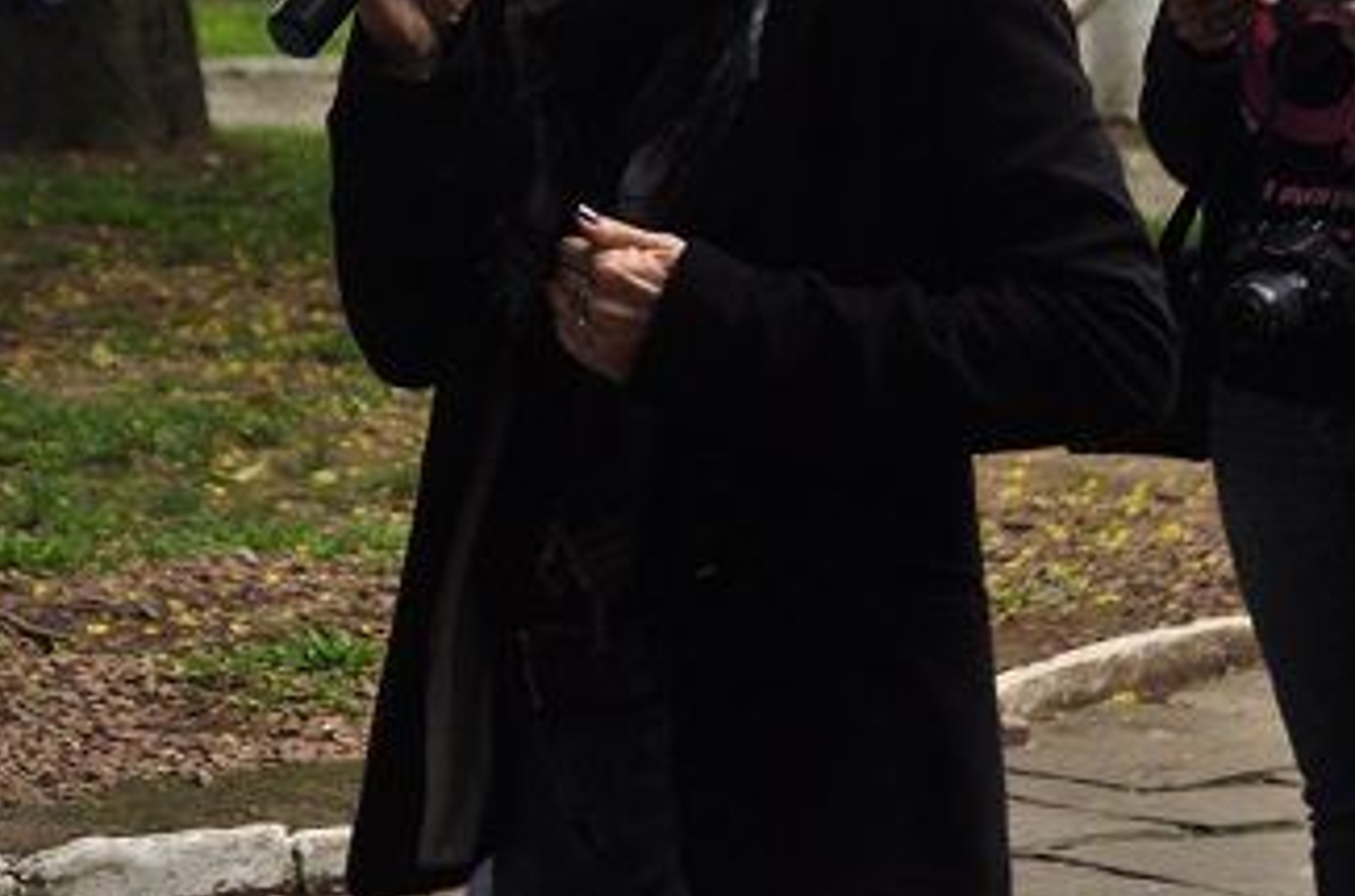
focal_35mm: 208
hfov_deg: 9.9
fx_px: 7807
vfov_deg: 6.6
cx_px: 413
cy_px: 88
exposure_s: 1/250
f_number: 5.3
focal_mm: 75
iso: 720
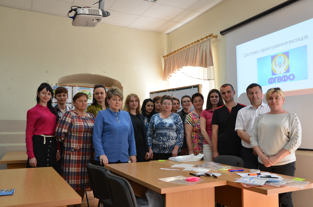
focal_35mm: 33
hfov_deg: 57.3
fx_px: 286
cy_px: 104
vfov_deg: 39.8
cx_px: 156
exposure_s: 1/40
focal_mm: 22
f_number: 4.5
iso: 400
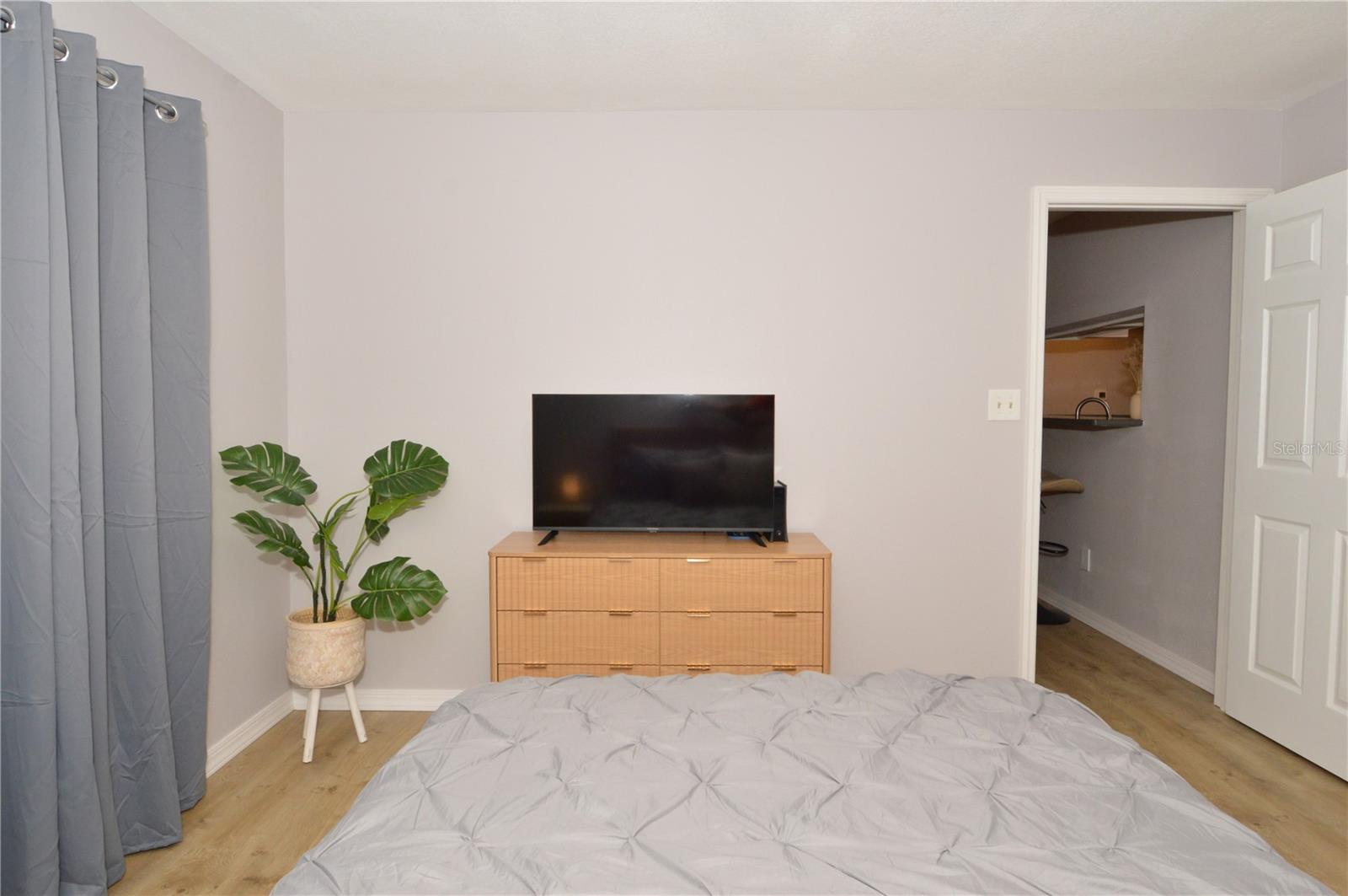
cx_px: 674
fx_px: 673
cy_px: 448
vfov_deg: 67.3
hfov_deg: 90.1
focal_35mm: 18
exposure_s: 1/80
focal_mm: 12
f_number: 10
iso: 800
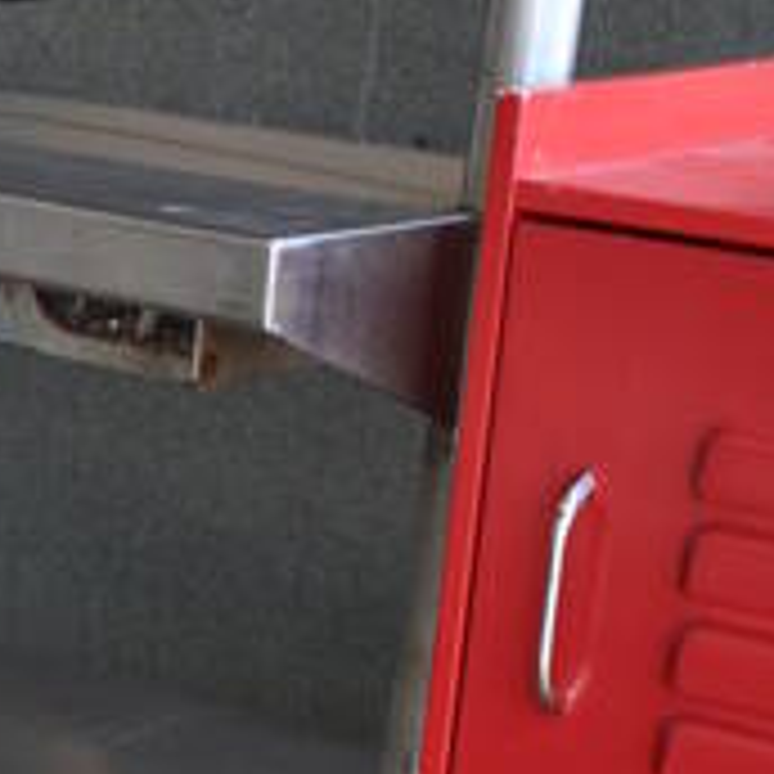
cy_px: 862
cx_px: -428
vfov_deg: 14.0
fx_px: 3086
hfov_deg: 13.4
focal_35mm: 122
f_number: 3.5
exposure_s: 1/250
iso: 450
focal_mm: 18
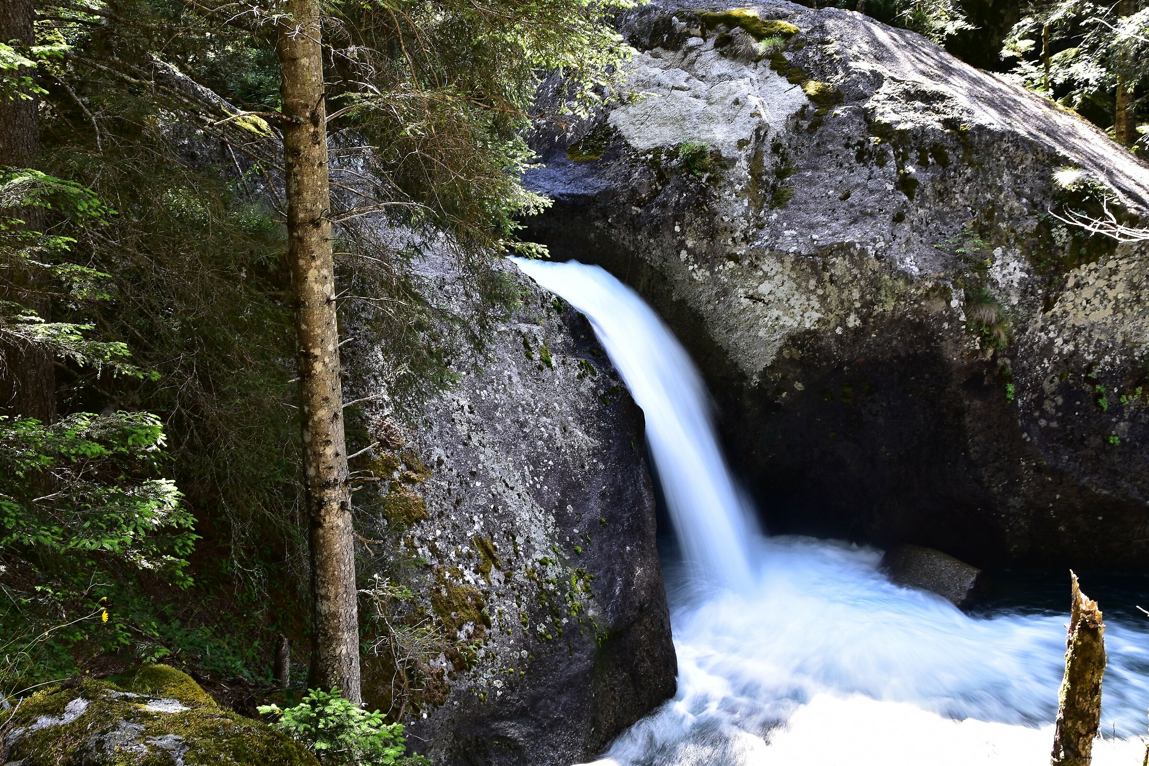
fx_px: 814
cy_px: 383
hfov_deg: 70.4
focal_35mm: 26
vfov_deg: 50.4
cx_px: 574
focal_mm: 17
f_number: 10
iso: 100
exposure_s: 1/5
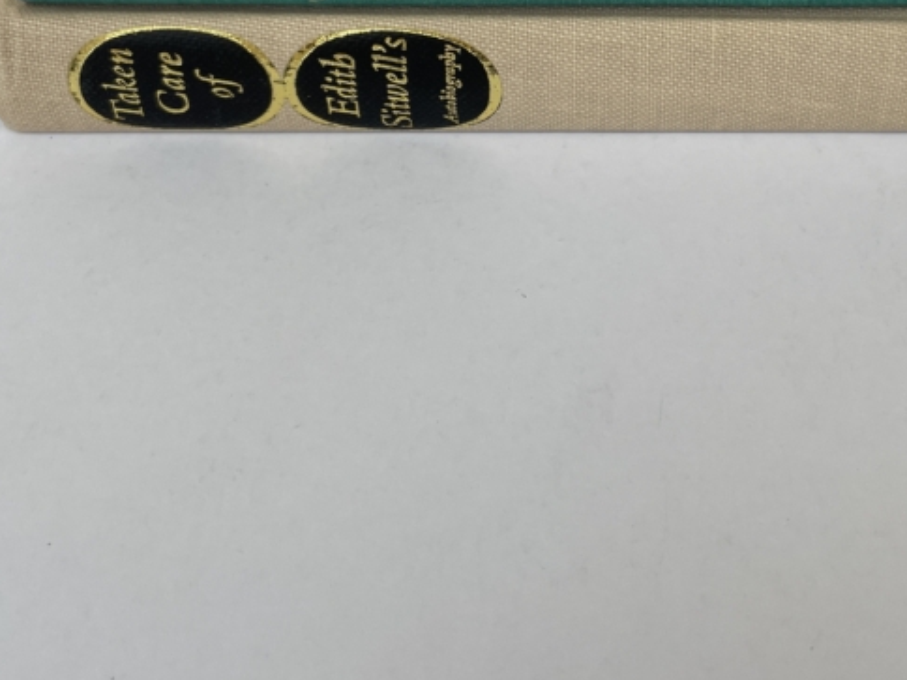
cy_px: -4
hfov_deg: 34.5
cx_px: 635
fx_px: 1441
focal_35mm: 55
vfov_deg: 25.2
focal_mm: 4.2
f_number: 1.6
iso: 32
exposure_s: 1/572
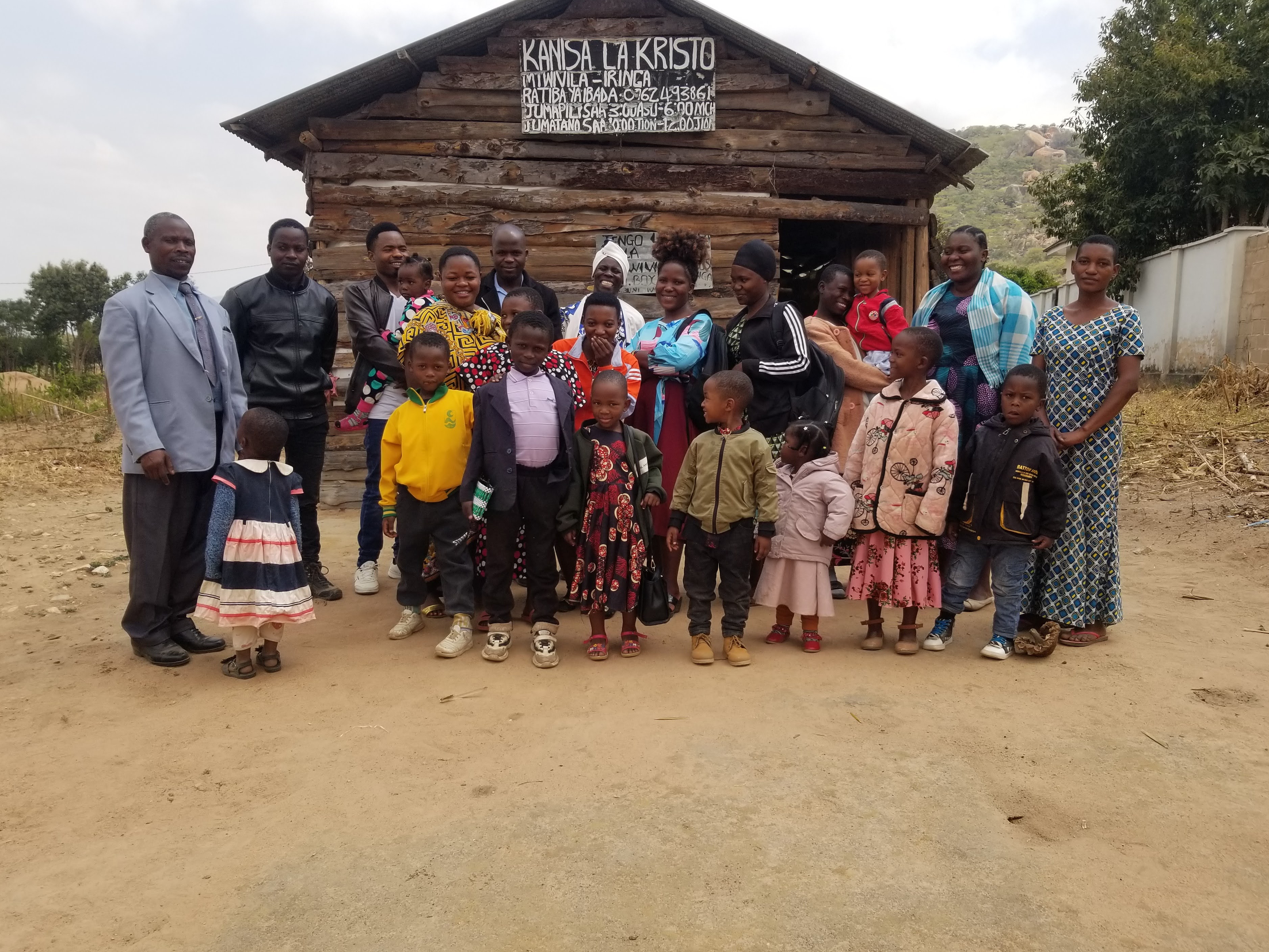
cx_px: 666
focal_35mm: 28
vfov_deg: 49.7
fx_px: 1026
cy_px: 510
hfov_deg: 63.4
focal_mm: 4.25
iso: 50
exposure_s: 1/1752
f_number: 1.7
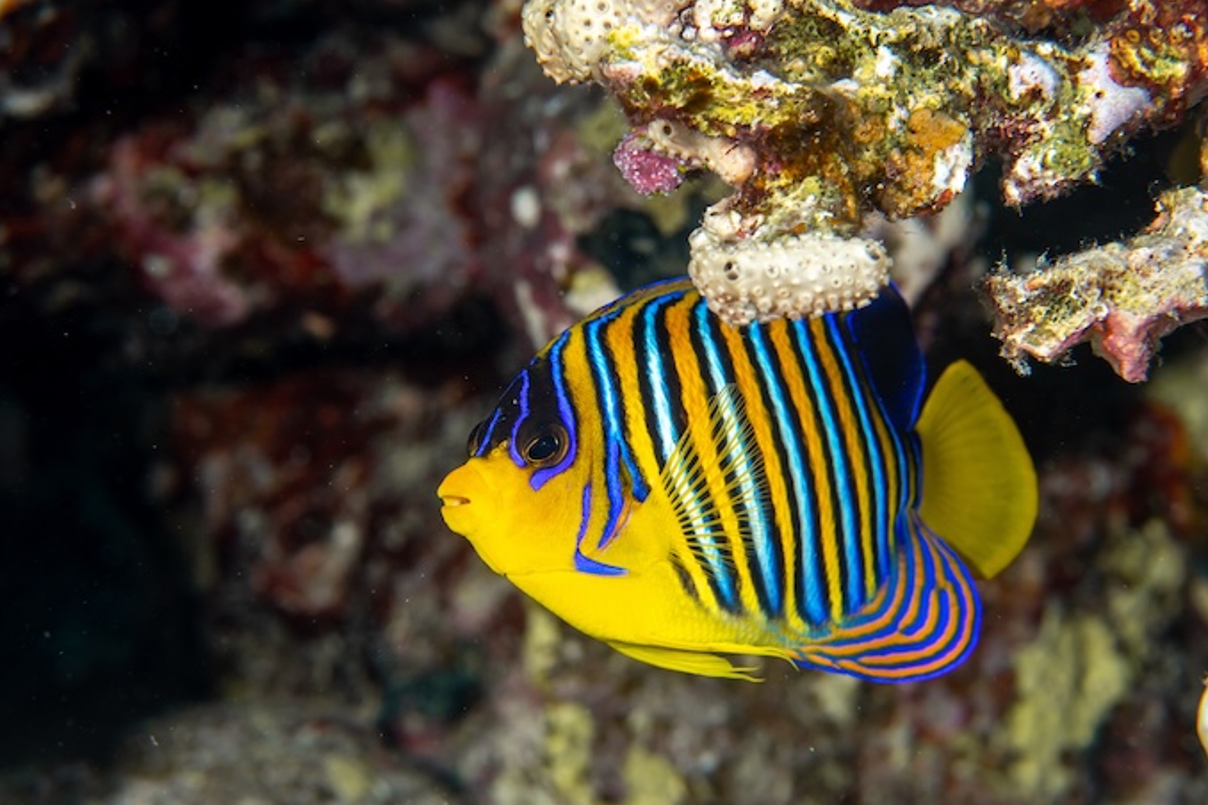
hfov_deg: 20.0
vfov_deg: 13.4
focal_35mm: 102
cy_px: 378
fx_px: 3422
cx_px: 593
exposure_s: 1/250
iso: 200
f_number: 9
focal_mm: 60
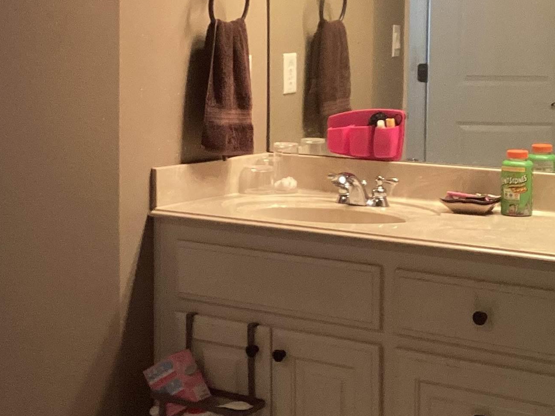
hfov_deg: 26.3
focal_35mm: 74
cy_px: 118
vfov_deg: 19.8
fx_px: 1186
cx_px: 219
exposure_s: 1/60
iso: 125
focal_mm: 3.3
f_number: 2.4
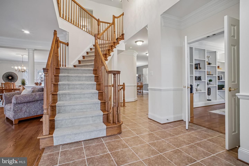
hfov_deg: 95.0
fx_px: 114
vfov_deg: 72.1
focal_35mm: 16
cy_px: 83
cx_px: 124
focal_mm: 11
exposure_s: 1/10
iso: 500
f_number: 8
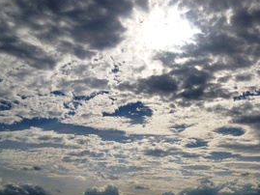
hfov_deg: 36.6
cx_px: 159
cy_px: 121
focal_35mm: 52
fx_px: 391
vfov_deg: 28.0
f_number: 2.4
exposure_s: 1/13889
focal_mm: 4.28
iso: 50
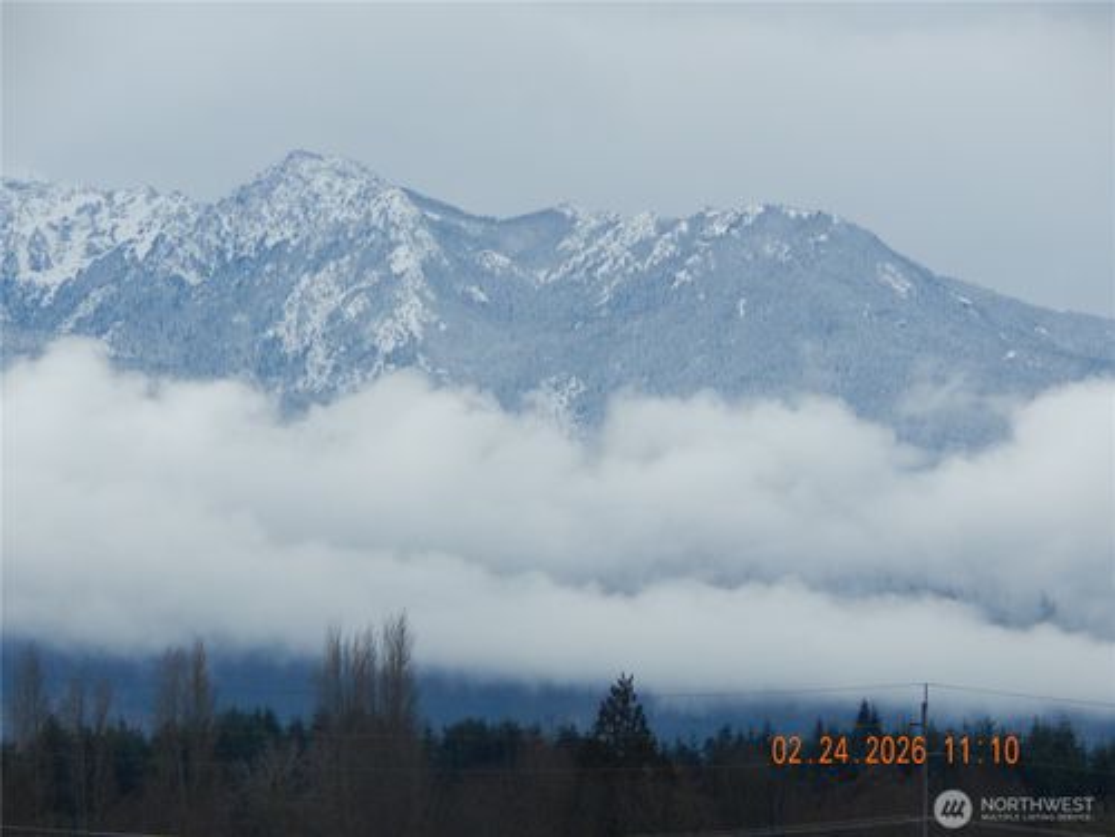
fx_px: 10146
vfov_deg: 4.7
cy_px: 418
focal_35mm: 315
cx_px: 558
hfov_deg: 6.3
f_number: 5.7
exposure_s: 1/500
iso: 125
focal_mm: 56.5
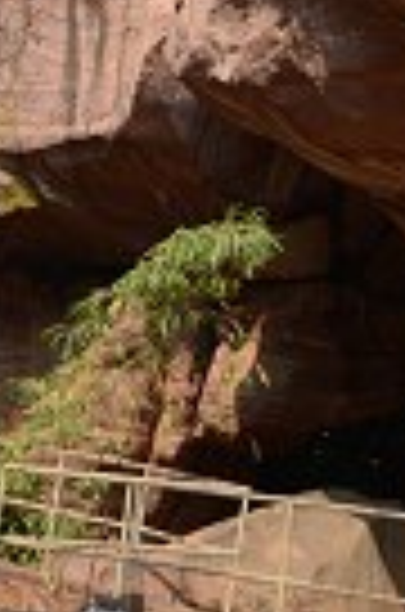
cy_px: -196
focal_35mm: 118
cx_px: 488
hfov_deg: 11.3
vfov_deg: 16.4
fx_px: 2001
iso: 250
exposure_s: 1/400
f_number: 7.1
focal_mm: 24
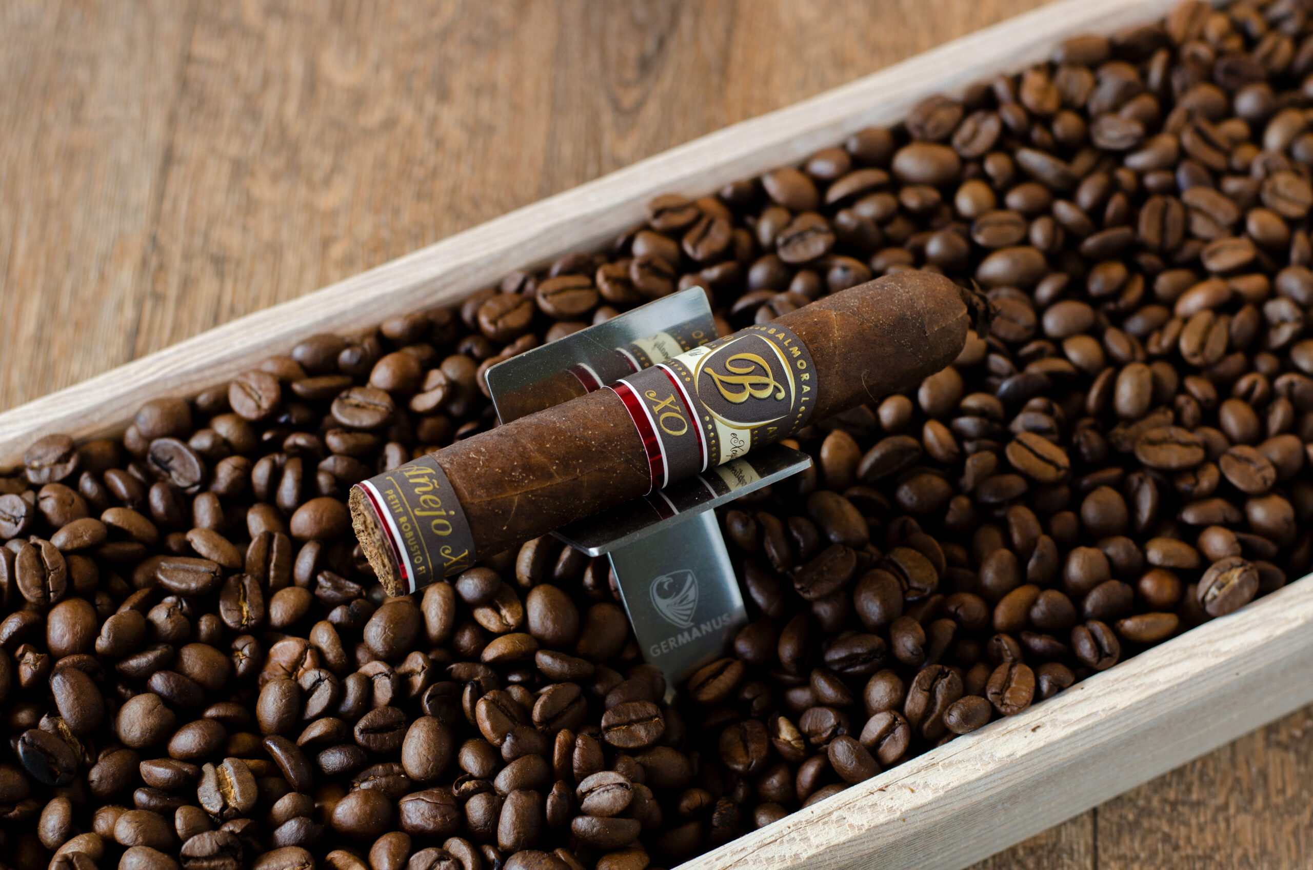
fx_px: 2730
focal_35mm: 75
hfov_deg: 27.0
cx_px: 656
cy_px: 435
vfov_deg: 18.1
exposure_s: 1/50
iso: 400
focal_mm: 50
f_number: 4.5
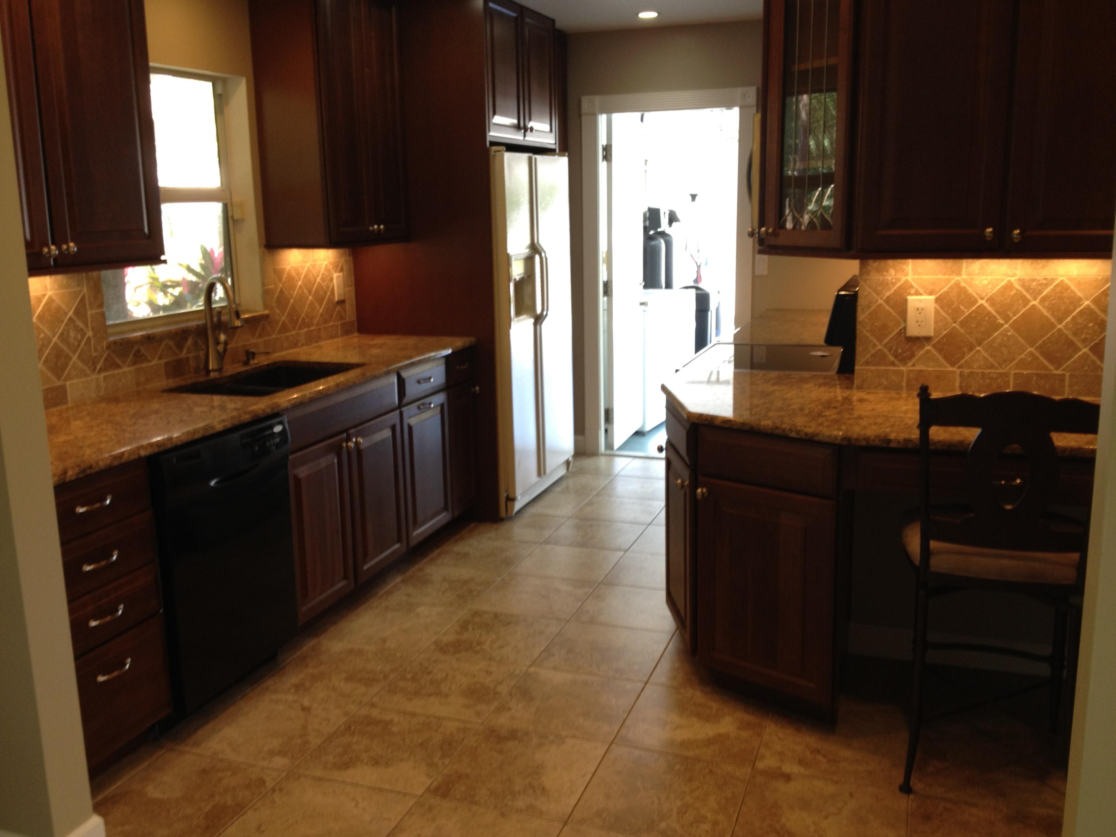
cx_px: 558
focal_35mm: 35
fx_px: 1128
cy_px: 418
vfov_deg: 40.7
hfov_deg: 52.6
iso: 80
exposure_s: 1/20
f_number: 2.4
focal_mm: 4.28
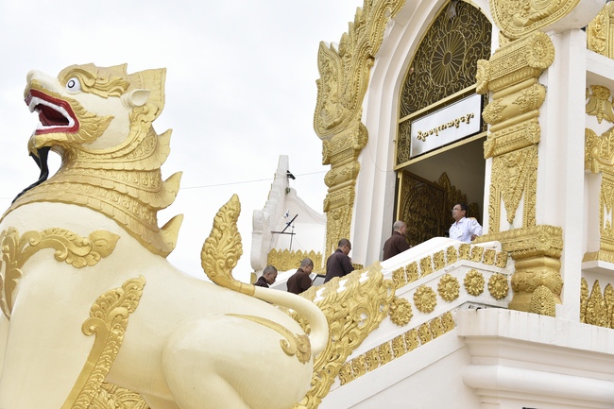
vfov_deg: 30.5
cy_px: 204
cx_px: 307
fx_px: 750
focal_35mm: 44
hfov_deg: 44.5
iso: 200
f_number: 5.6
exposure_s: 1/125
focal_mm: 44
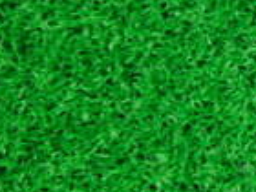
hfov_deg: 10.7
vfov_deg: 8.6
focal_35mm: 169
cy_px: -104
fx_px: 1250
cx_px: 516
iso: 400
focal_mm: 6.42
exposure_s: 1/25
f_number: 3.6
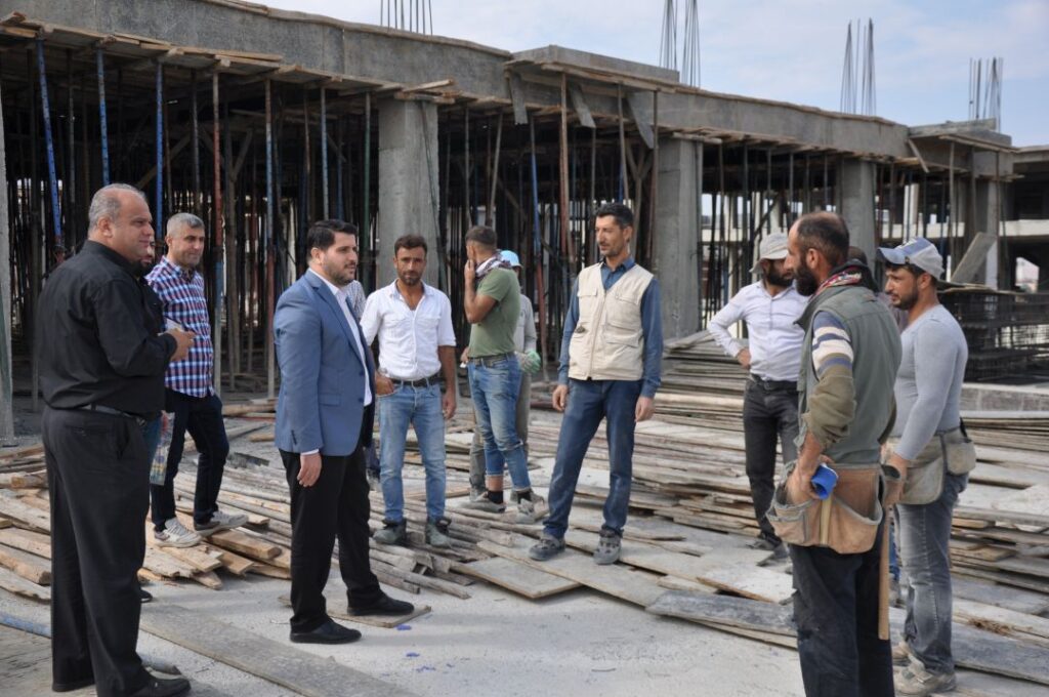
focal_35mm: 42
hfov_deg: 46.5
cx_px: 524
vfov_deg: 31.8
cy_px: 348
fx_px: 1222
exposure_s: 1/1000
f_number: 4
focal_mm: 28
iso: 200
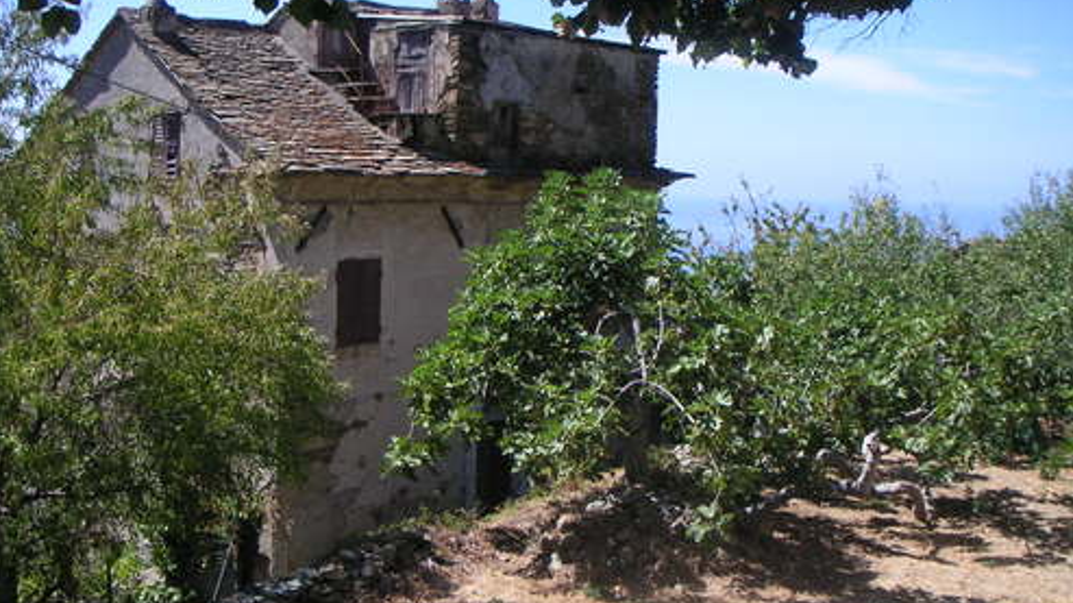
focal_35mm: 42
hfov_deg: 48.4
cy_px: 288
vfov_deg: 28.3
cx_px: 540
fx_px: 1195
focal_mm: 6
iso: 50
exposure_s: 1/750
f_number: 2.8
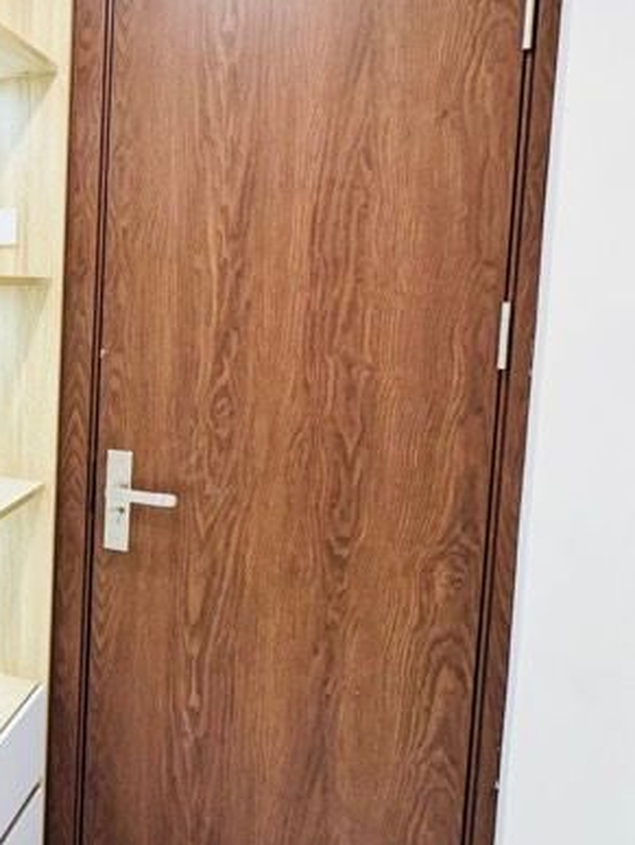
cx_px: -199
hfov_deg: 30.3
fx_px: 903
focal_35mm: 37
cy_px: 345
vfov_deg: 49.8
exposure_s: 1/50
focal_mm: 2.22
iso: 320
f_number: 2.2
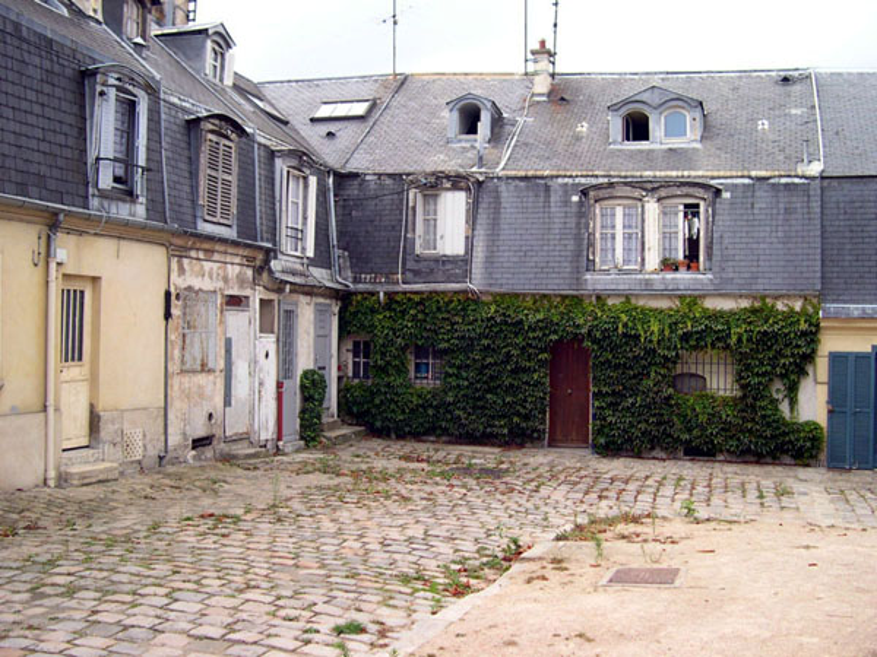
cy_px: 328
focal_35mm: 38
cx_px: 438
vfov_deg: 37.7
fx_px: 963
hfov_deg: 49.0
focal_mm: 8
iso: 100
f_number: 2.8
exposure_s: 1/301
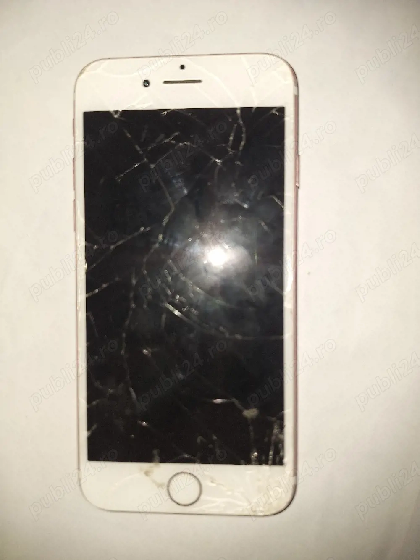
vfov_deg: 73.9
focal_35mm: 23
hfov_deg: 58.9
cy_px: 280
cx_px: 210
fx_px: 372
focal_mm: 5.54
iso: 40
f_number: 1.8
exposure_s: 1/222
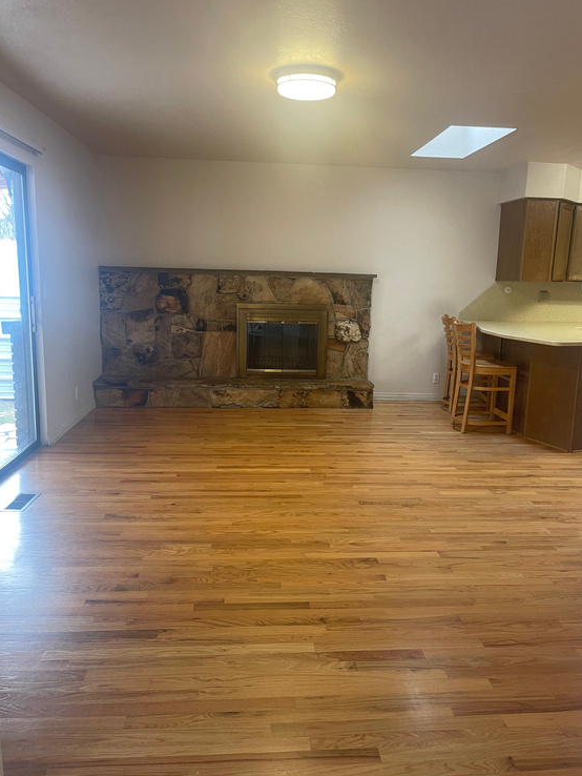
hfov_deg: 53.1
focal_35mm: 26
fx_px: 583
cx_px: 299
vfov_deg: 67.3
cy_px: 381
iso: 160
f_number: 1.6
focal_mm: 5.1
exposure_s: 1/60
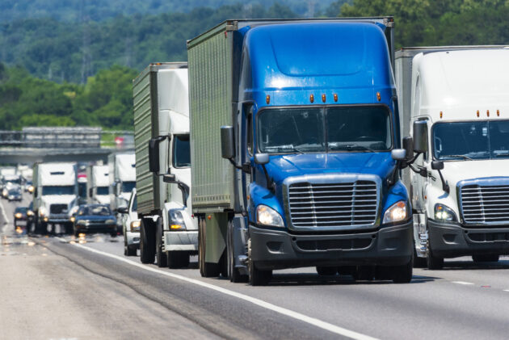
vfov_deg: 2.3
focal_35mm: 600
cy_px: 170
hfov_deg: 3.4
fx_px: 8489
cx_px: 254
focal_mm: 600
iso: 1600
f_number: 11
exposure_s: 1/3000
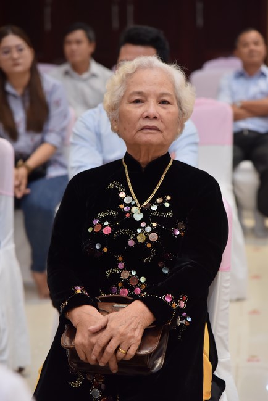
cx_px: 134
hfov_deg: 11.4
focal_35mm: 120
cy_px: 200
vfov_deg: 17.1
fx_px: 1338
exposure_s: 1/125
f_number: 5
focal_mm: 120
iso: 1250
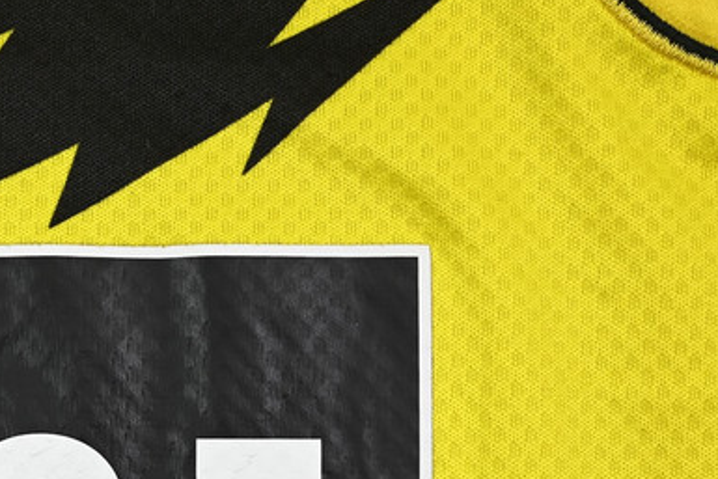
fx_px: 1582
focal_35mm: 79
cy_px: 567
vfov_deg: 16.5
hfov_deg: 24.8
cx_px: 72
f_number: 4.8
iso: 200
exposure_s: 1/125
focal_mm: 30.5
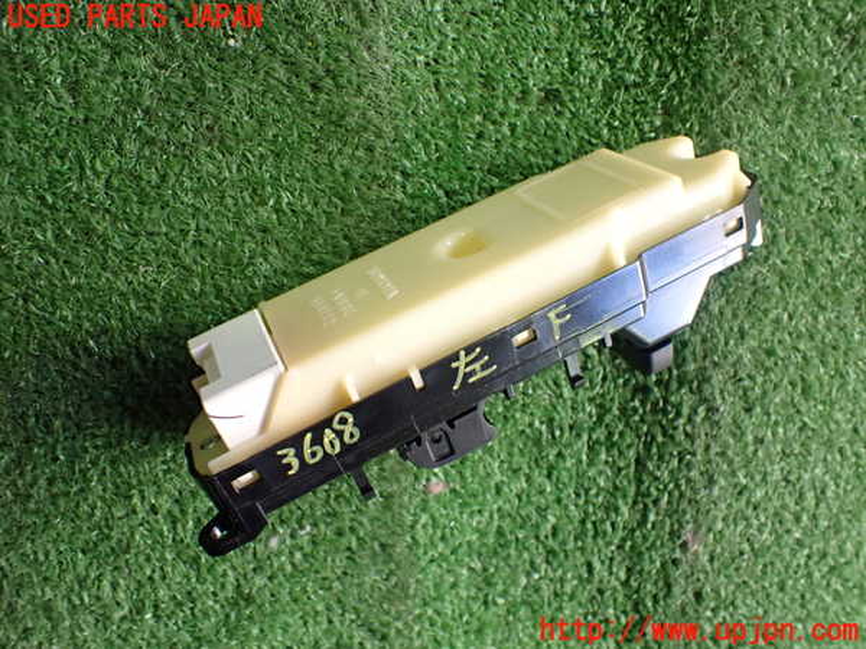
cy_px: 324
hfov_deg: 60.0
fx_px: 751
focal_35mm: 30
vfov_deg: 46.8
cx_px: 433
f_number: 2.3
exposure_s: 1/125
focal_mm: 5.4
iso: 640
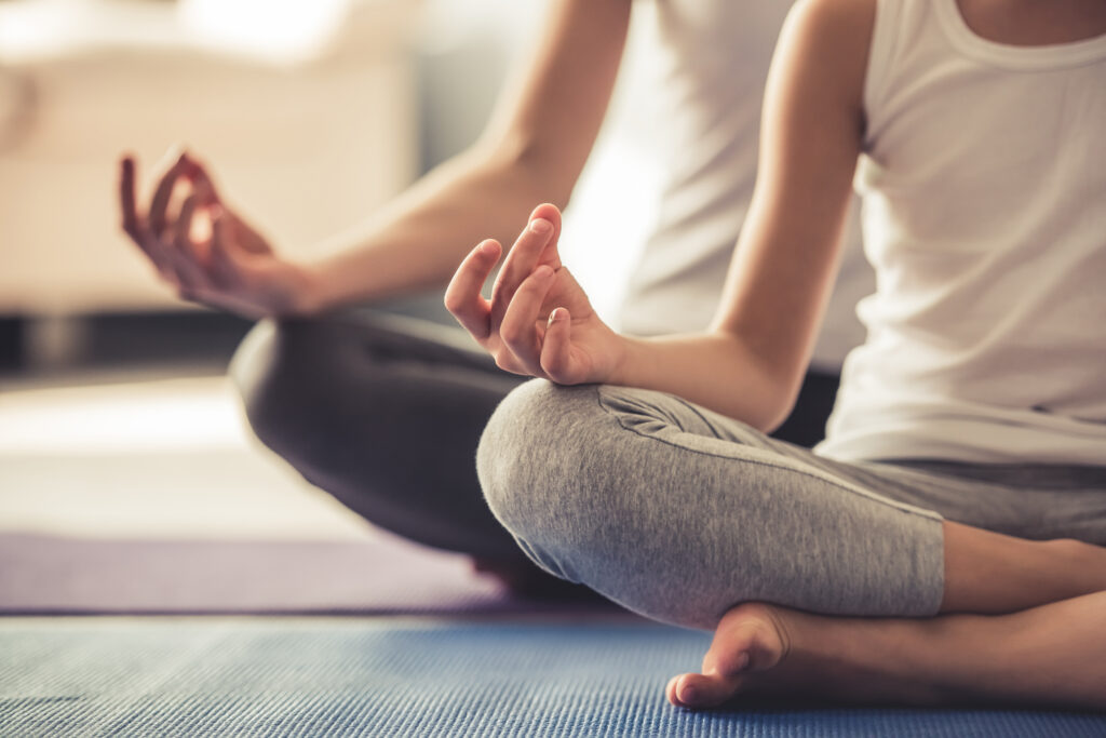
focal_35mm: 135
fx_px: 4148
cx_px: 553
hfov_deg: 15.2
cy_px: 369
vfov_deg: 10.2
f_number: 2.8
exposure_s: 1/250
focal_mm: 135
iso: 800
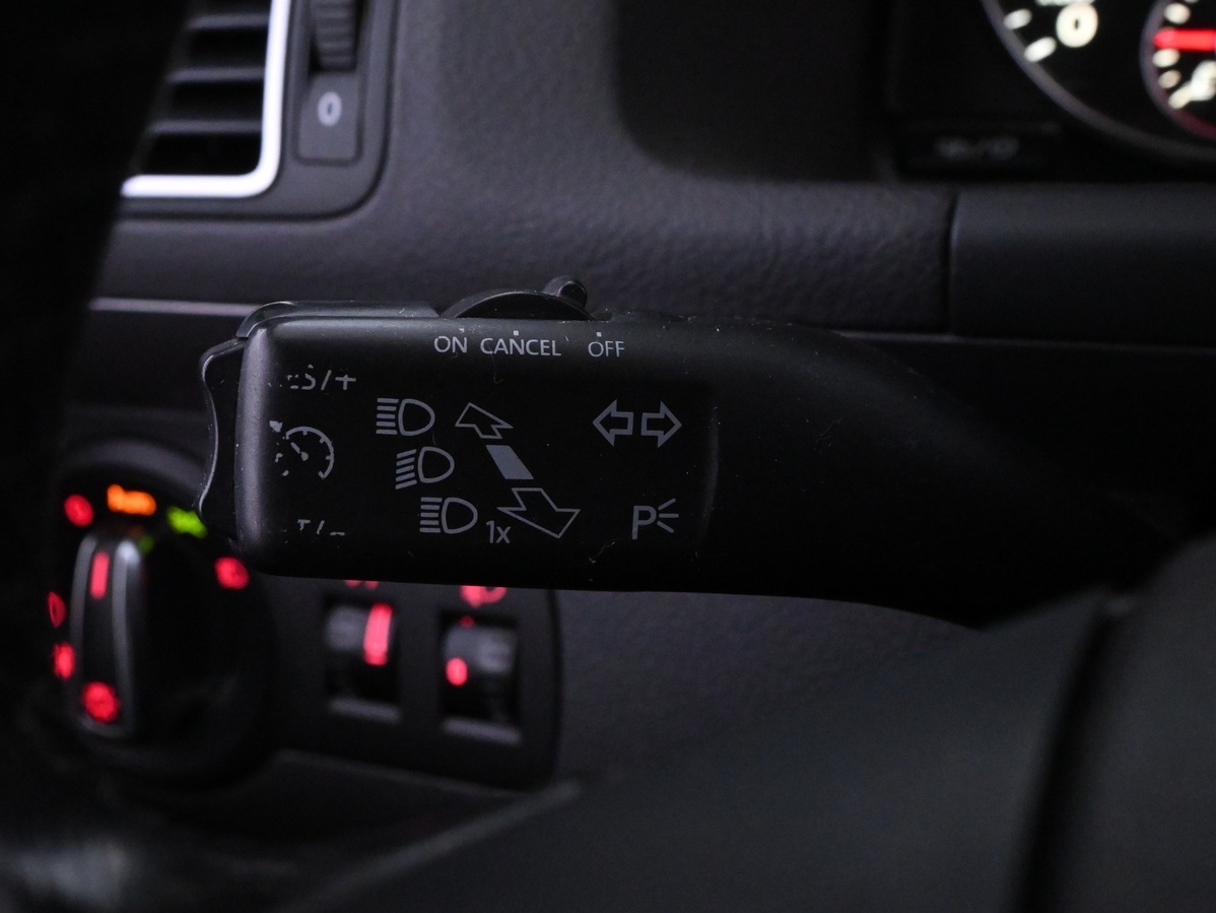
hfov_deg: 47.7
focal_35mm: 39
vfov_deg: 36.8
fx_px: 1370
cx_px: 532
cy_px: 425
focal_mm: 20
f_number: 6.3
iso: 6400
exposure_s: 1/30
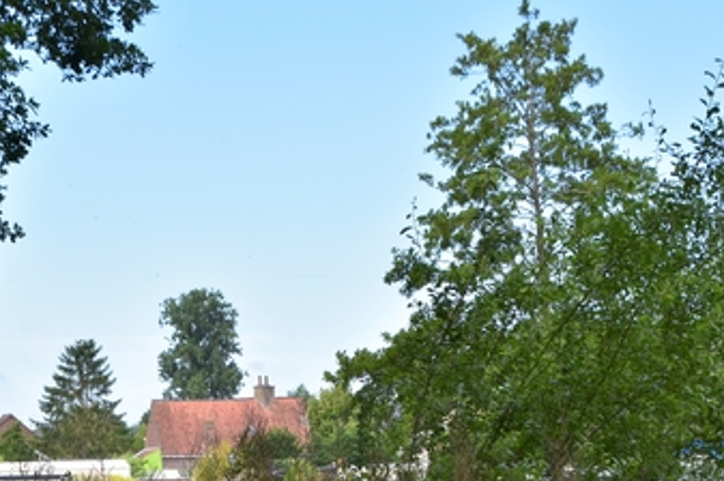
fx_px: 2793
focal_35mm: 139
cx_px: 266
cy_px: 402
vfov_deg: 9.8
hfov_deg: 14.8
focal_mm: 52
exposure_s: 1/125
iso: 180
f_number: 11
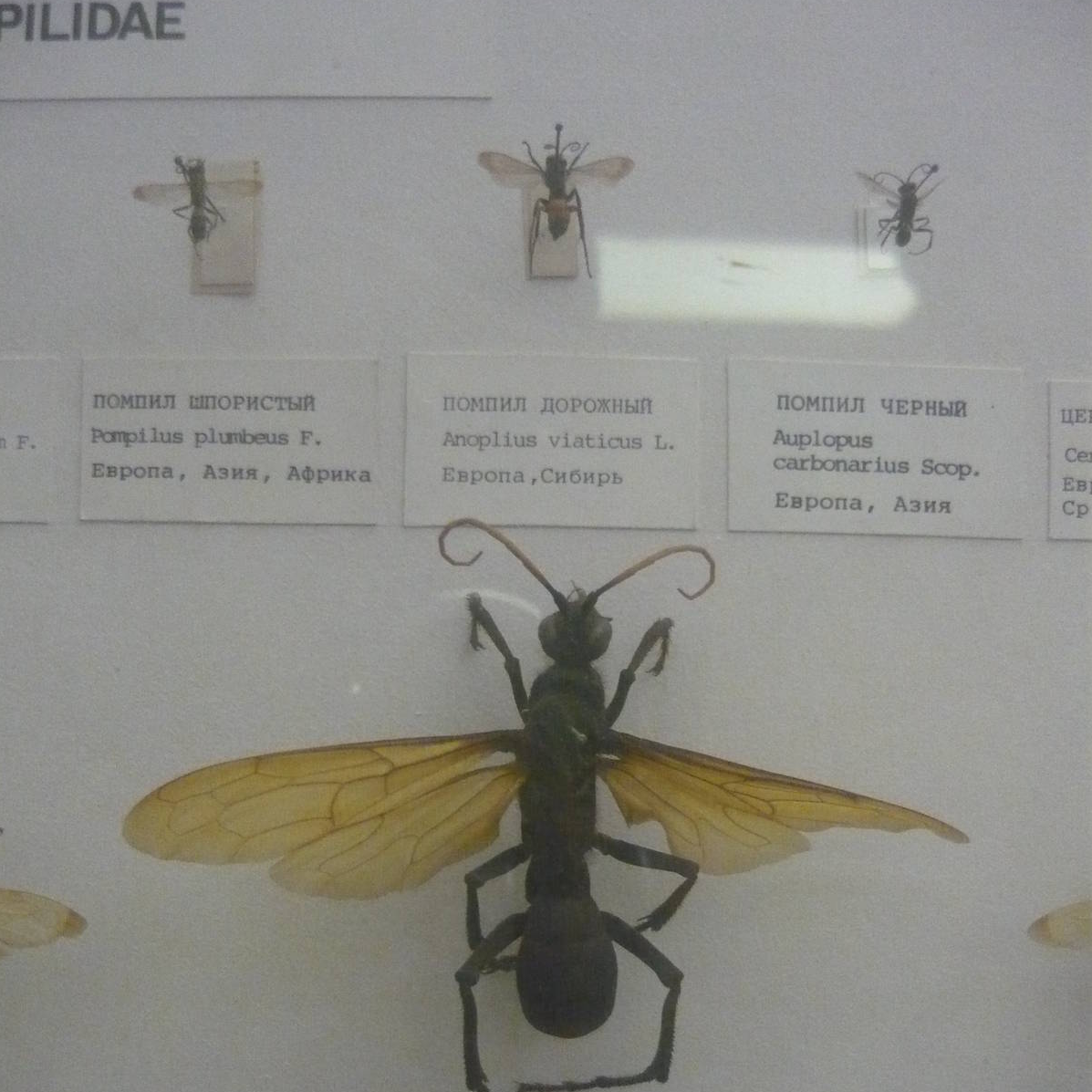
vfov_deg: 42.5
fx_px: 1392
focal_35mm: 39
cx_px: 546
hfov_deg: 42.8
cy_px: 675
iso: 800
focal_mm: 5.5
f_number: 2.8
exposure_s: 1/20
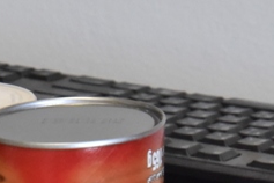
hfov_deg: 6.7
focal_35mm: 302
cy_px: 368
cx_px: -228
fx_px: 2298
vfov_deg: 4.5
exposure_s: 1/320
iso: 3200
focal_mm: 70
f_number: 9
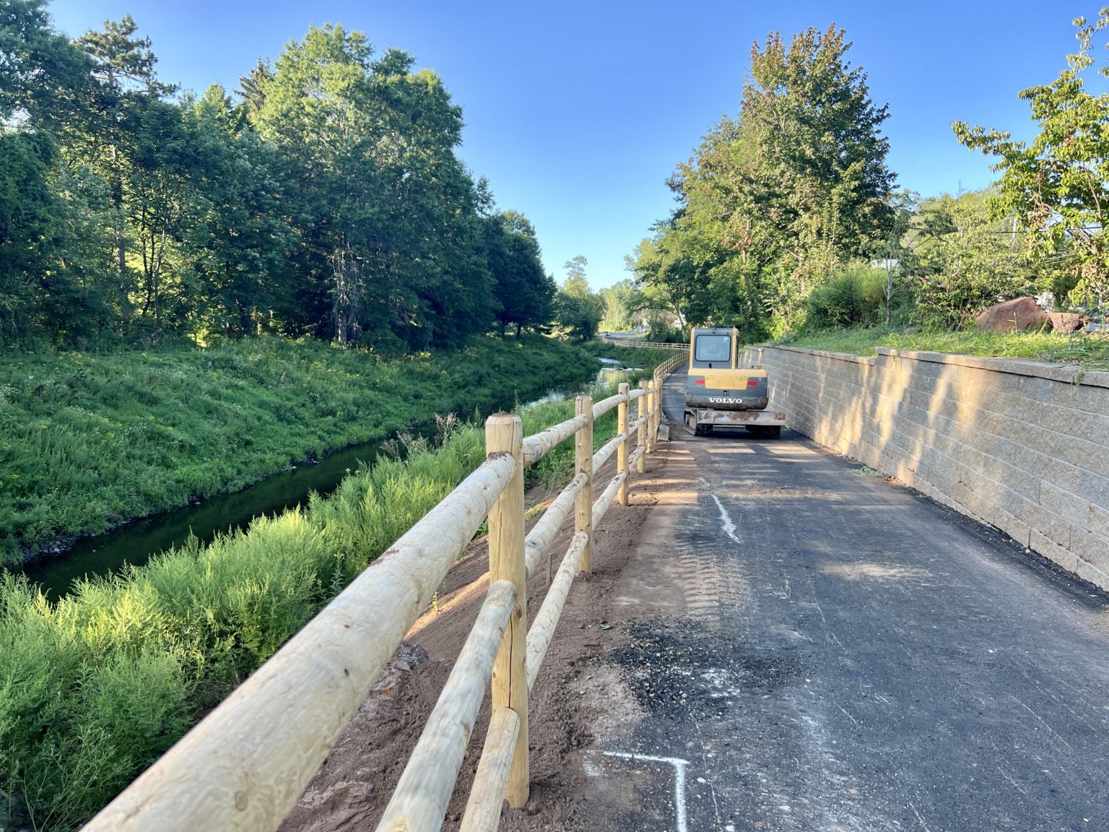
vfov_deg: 53.1
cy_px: 416
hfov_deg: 67.3
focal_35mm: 26
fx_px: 833
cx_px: 554
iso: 50
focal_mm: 5.7
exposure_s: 1/523
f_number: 1.5
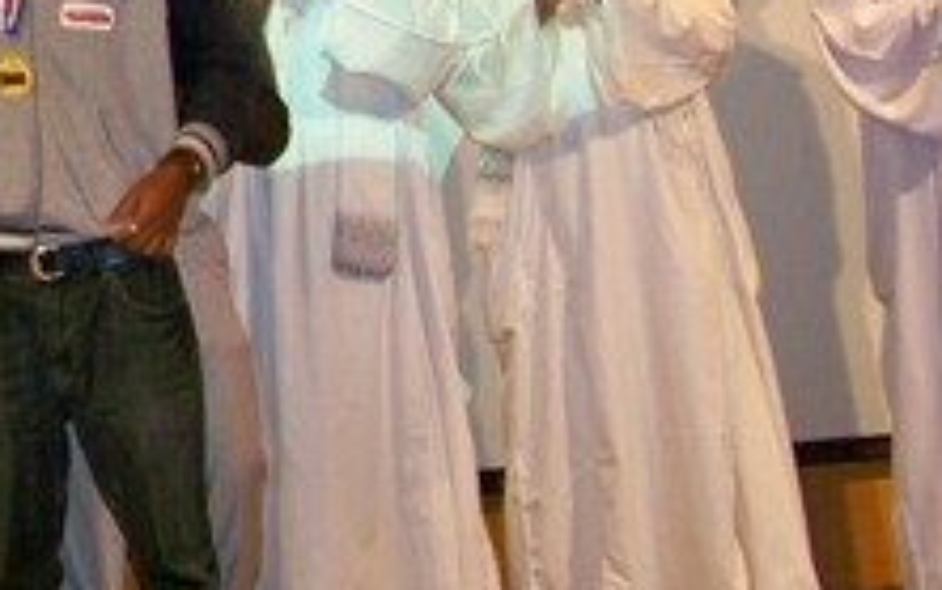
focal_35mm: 101
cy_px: -191
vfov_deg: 12.5
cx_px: -306
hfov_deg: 19.0
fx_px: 2594
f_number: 2.8
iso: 200
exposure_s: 1/30
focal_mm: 5.85
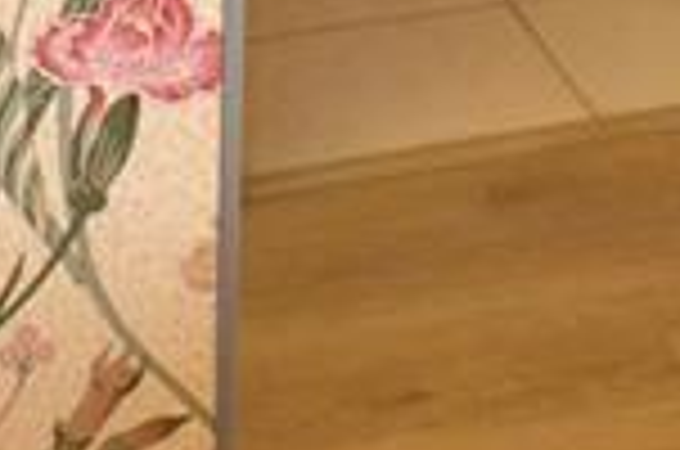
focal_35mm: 173
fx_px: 3268
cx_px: 757
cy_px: -1062
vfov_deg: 6.8
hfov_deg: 11.7
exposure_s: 1/60
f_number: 4.2
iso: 1800
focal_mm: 17
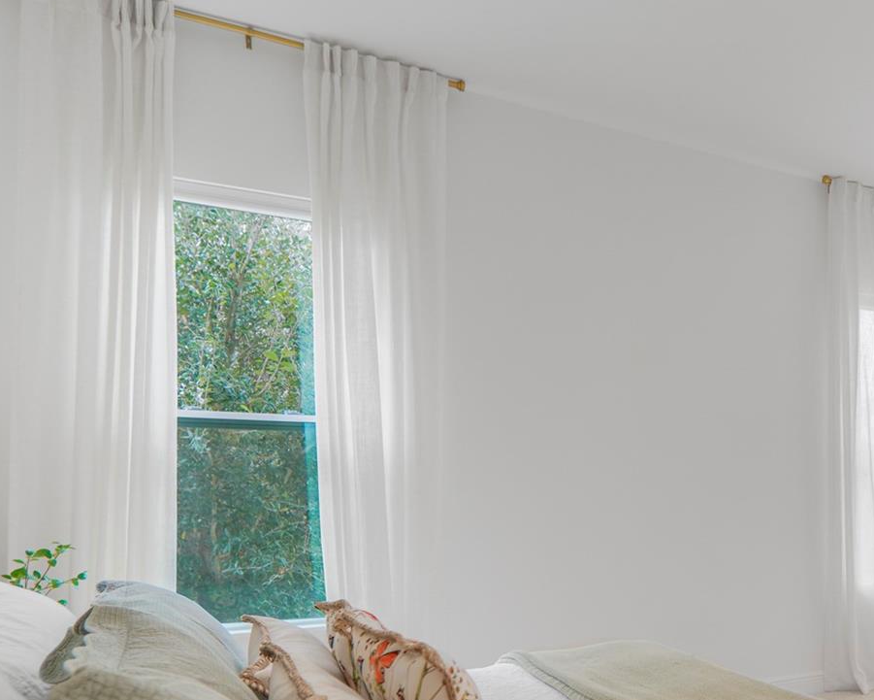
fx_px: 776
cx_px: 739
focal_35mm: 30
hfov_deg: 53.5
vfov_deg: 47.7
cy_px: 471
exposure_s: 1/50
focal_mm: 12
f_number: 2.5
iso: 100
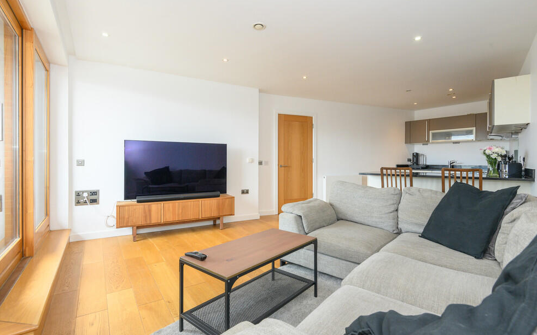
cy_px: 158
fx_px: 249
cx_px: 279
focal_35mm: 17
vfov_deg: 67.9
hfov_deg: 94.3
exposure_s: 1/30
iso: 640
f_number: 8
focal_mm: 16
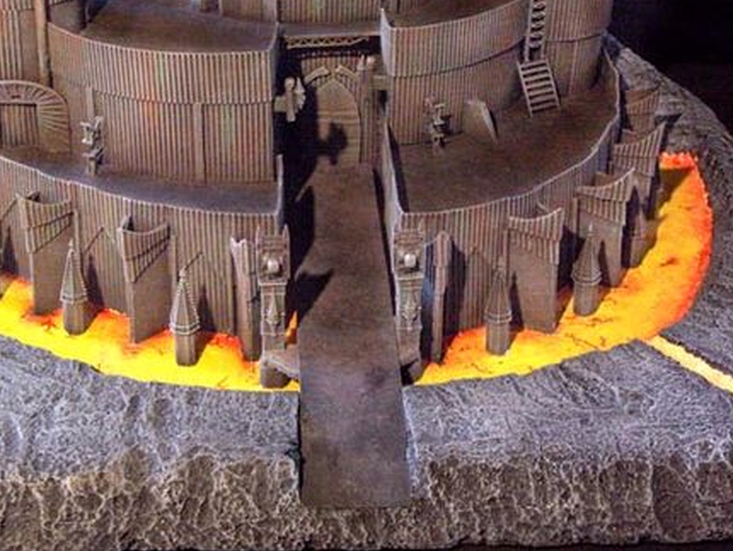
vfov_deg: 18.9
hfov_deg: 25.0
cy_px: 213
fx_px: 1653
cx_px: 359
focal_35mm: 78
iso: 400
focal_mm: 15.61
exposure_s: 1/15
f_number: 3.5
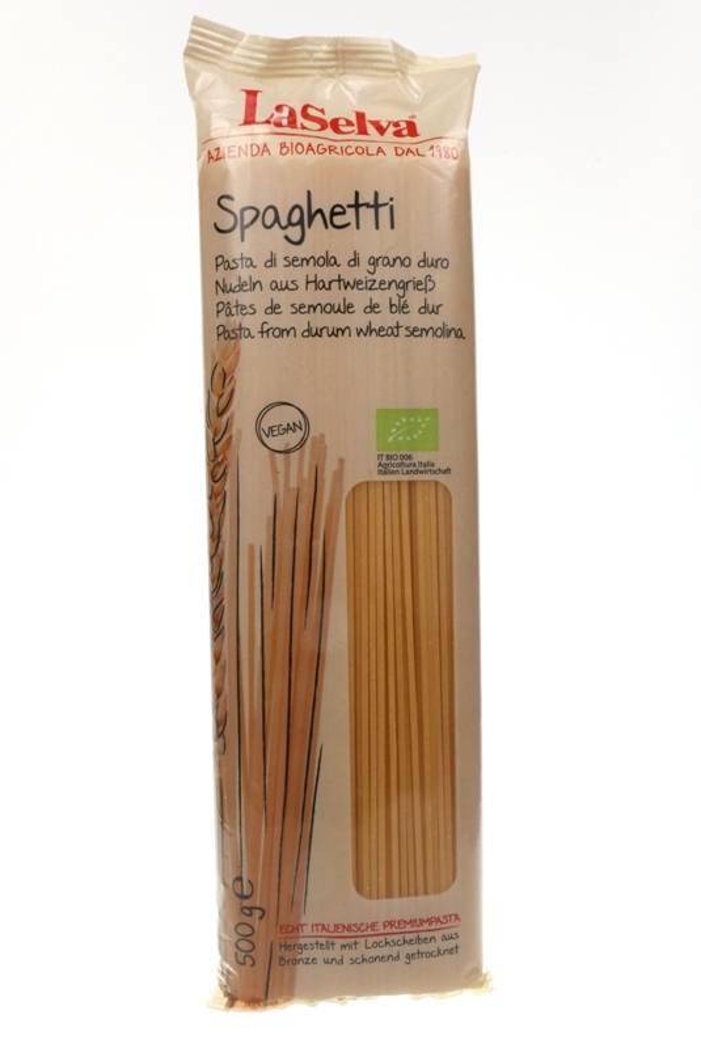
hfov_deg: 37.9
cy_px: 524
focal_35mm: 35
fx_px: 1020
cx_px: 350
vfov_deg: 54.4
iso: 1600
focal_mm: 15.9
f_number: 16
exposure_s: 1/40
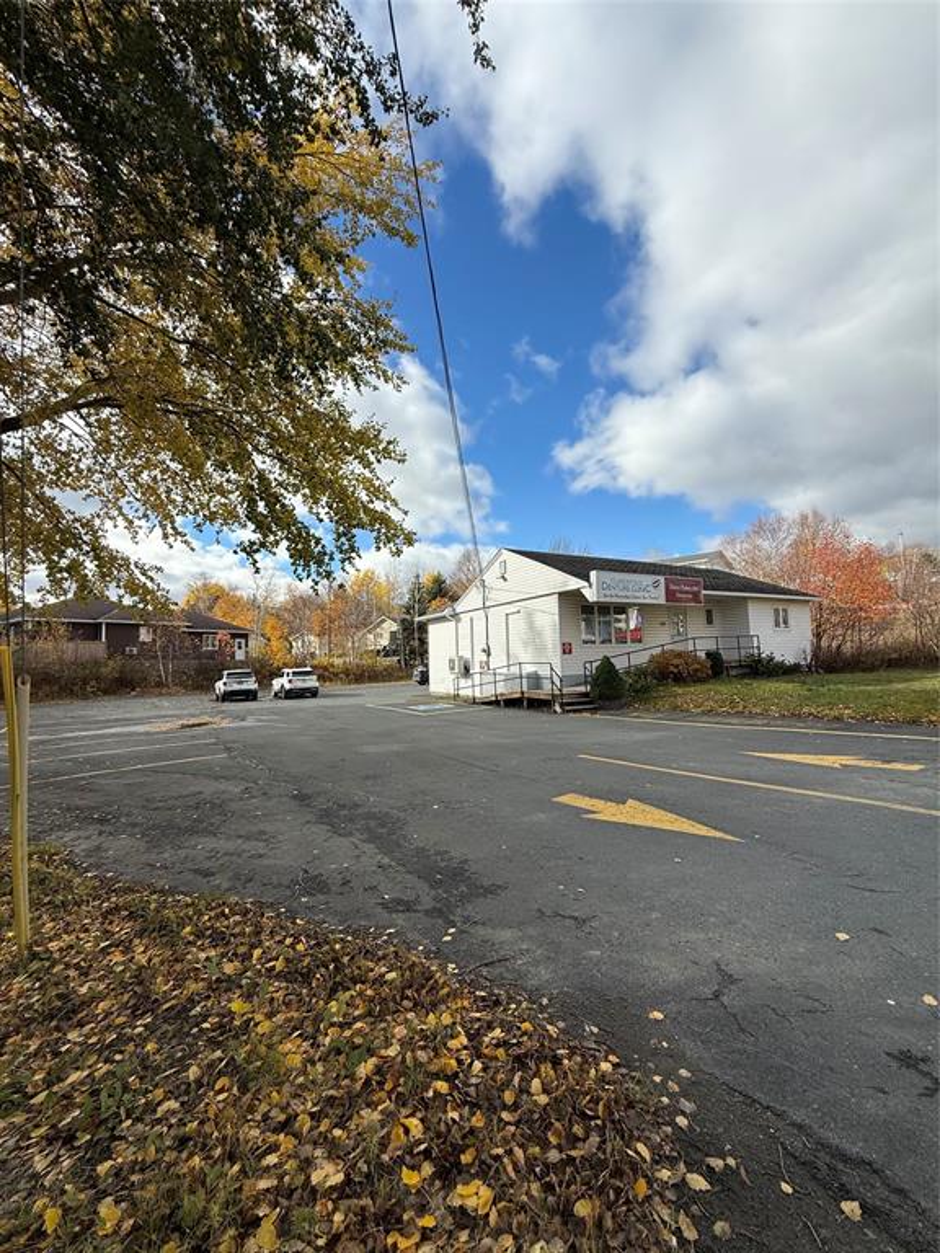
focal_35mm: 14
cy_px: 626
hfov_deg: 85.7
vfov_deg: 102.1
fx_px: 507
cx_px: 470
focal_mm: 2.22
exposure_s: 1/1795
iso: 50
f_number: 2.2
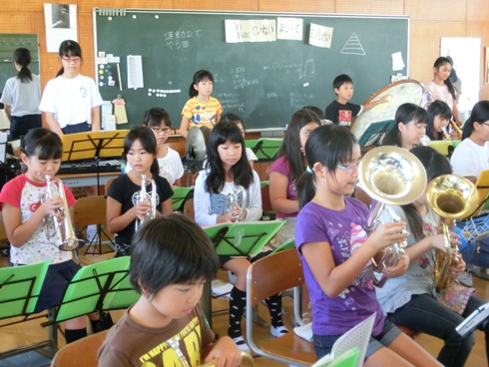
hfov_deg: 38.2
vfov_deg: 29.1
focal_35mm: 50
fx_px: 707
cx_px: 244
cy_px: 184
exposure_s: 1/100
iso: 800
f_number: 4.3
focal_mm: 9.16
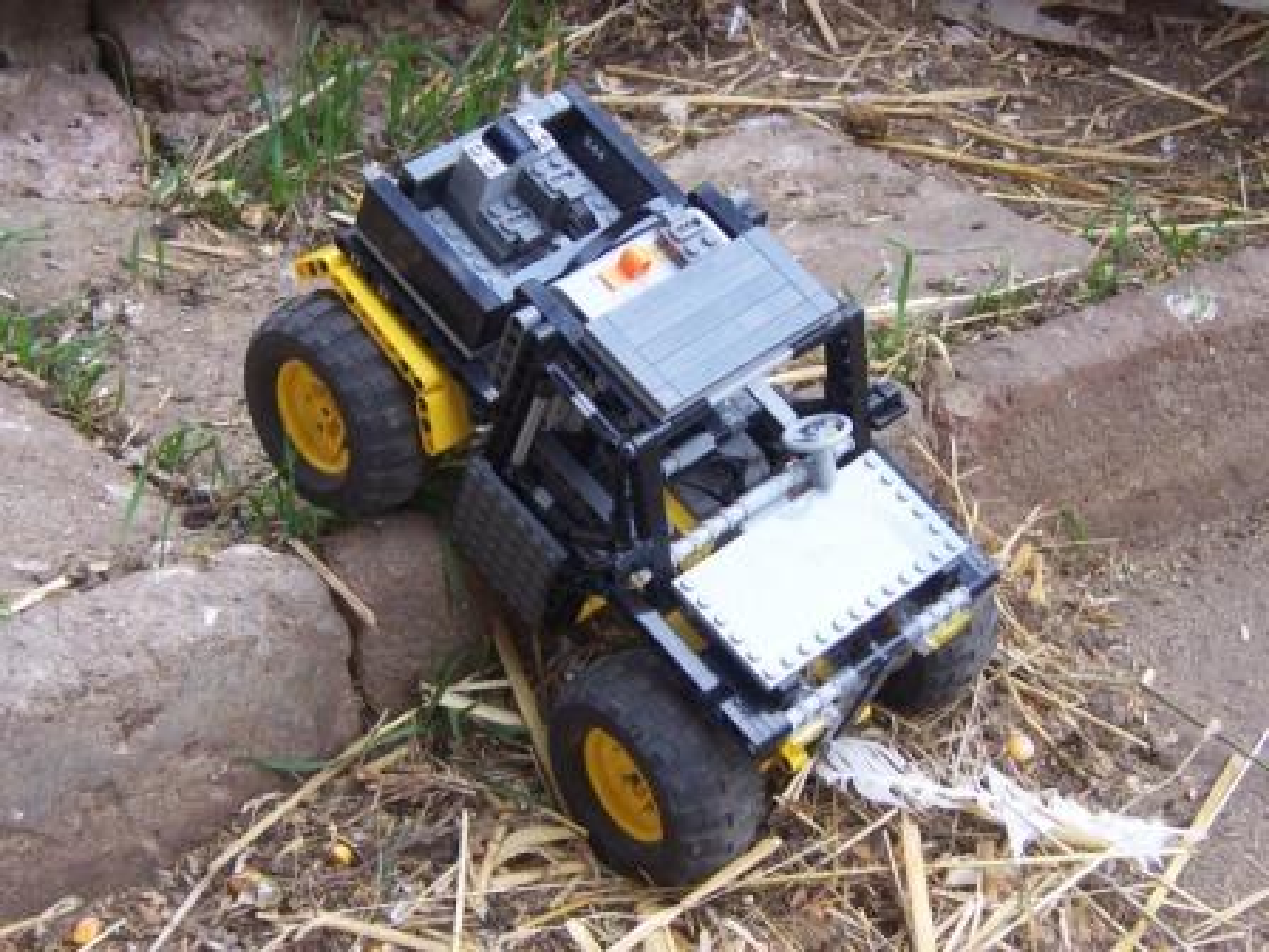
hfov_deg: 29.4
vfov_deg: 22.3
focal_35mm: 66
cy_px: 476
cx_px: 634
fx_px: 2420
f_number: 4
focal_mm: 11
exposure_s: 1/90
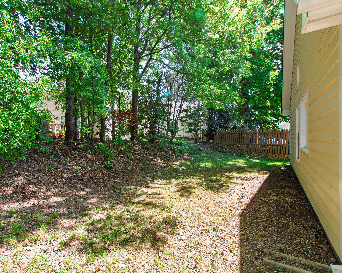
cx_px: 149
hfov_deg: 89.2
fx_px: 172
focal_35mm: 17
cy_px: 137
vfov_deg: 77.0
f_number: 8
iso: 100
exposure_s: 1/30
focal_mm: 10
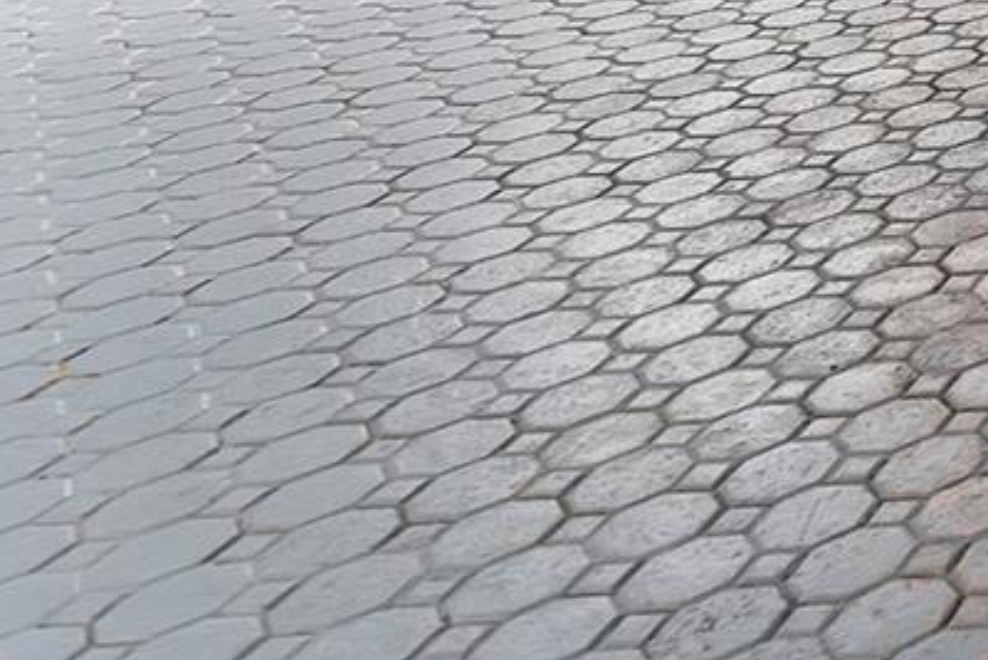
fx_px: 1537
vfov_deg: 18.8
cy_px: -519
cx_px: 1877
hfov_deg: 20.6
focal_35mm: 56
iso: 100
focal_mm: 14
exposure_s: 1/100
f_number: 5
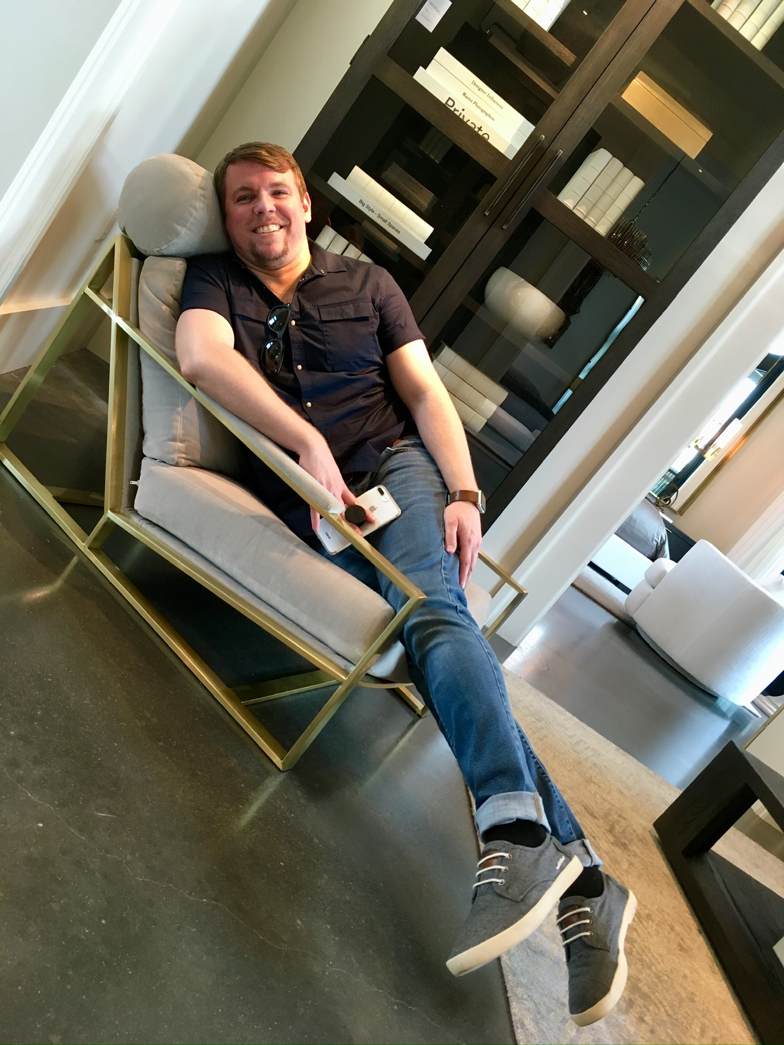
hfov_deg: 48.2
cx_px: 392
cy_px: 522
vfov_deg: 61.7
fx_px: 876
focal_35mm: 29
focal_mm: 4.15
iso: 100
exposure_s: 1/30
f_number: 2.2
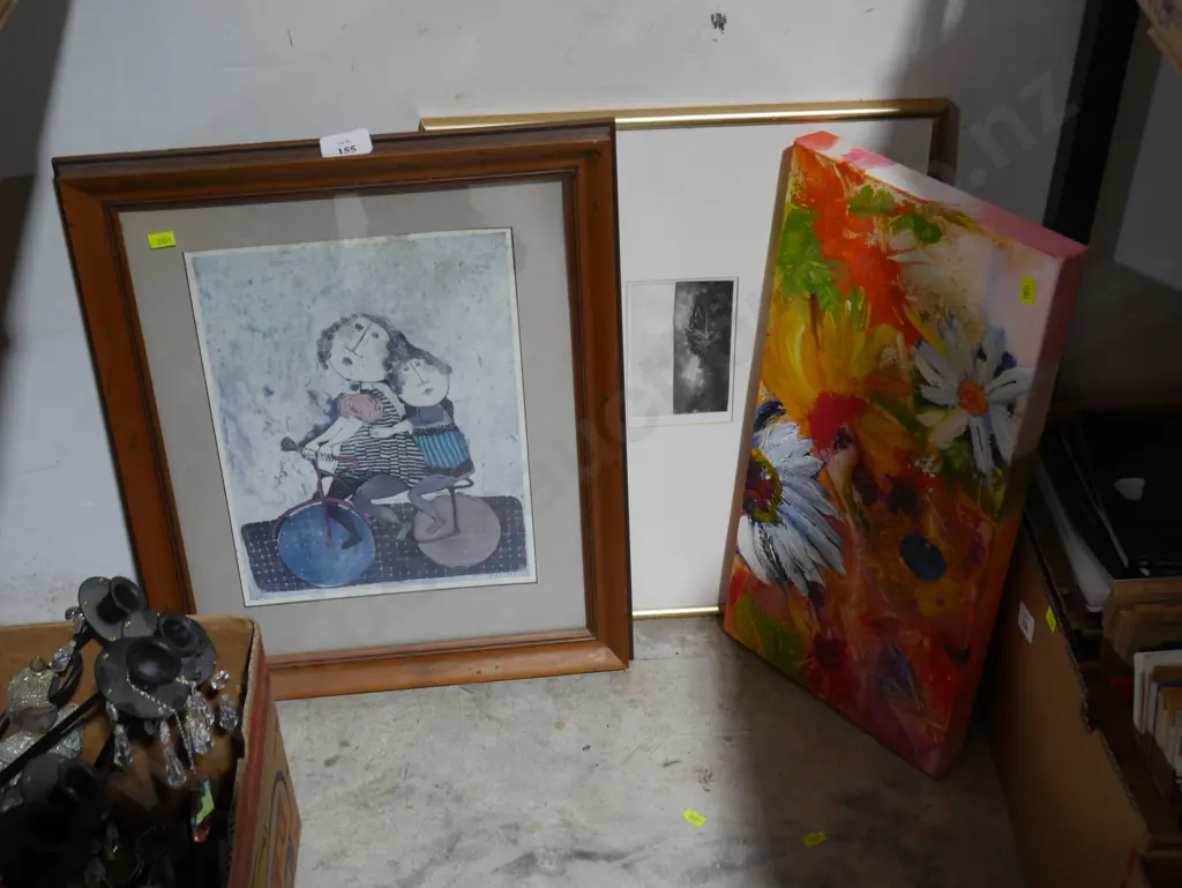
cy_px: 444
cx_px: 591
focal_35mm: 48
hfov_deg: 39.6
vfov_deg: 30.3
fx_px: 1640
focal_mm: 24
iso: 800
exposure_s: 1/60
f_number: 5.2
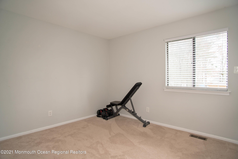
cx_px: 119
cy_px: 80
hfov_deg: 84.0
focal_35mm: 20
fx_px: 132
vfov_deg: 62.0
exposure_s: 1/60
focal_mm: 20
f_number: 4
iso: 360
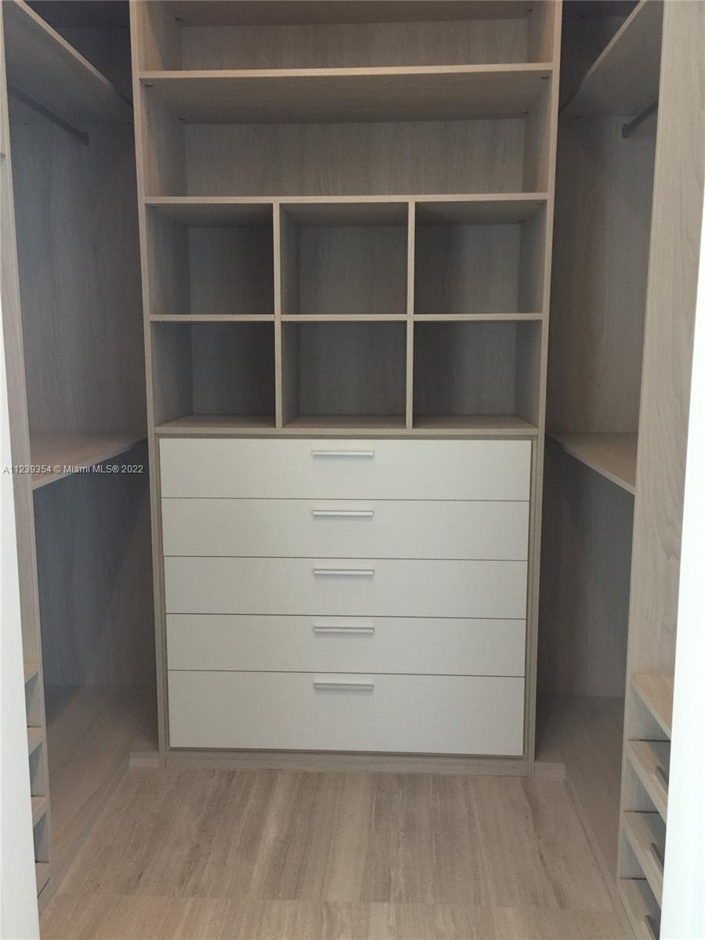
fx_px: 787
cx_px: 352
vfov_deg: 61.7
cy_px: 470
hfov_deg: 48.2
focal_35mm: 29
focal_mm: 4.15
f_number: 2.2
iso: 100
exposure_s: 1/15
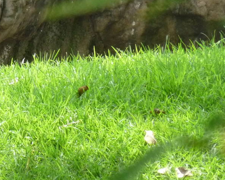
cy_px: 86
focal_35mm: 555
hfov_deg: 3.5
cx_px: -53
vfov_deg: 2.8
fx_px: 3694
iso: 400
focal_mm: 36.4
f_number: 4.8
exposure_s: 1/400
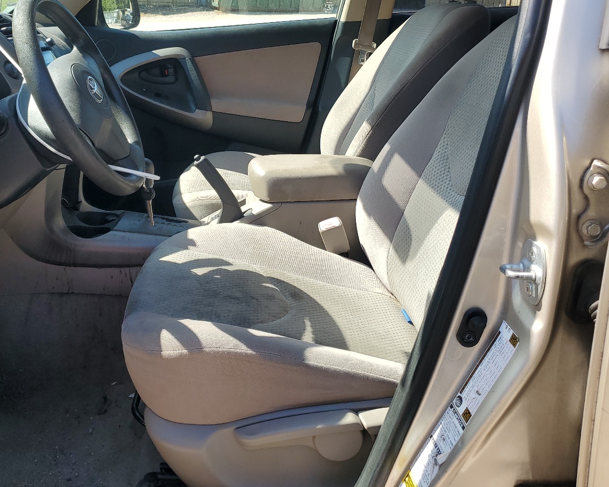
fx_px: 631
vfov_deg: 41.9
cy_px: 182
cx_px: 237
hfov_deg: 51.1
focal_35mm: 35
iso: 50
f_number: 1.5
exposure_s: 1/1000
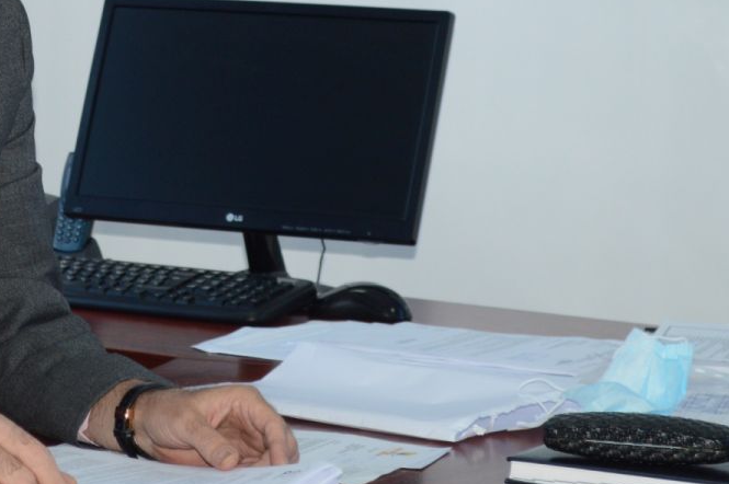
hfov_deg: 11.6
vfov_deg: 7.8
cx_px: 123
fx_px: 3560
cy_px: 10
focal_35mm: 176
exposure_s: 1/60
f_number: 5.6
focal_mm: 52
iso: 400
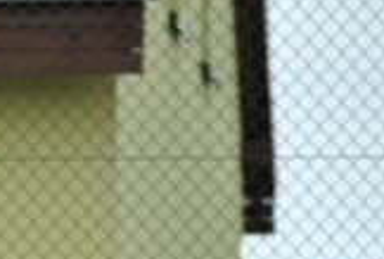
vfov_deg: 2.5
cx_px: -284
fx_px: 5904
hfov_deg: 3.7
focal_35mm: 552
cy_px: 336
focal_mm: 92
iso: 200
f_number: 4.5
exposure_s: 1/500
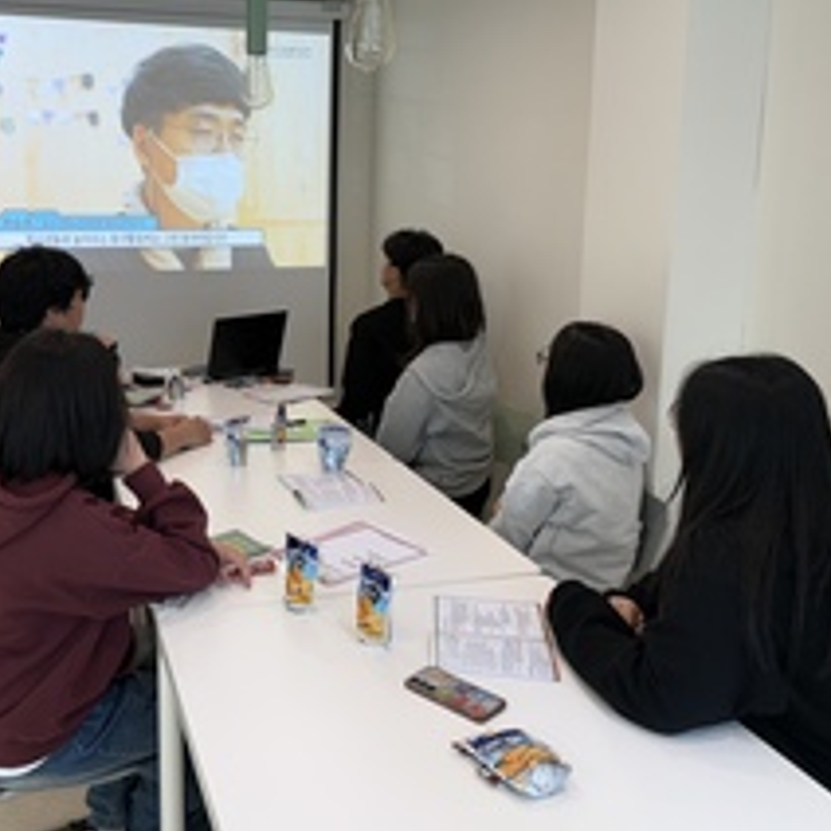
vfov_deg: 46.9
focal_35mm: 35
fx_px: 951
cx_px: 298
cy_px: 327
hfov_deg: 46.7
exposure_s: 1/120
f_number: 1.78
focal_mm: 6.76
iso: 64
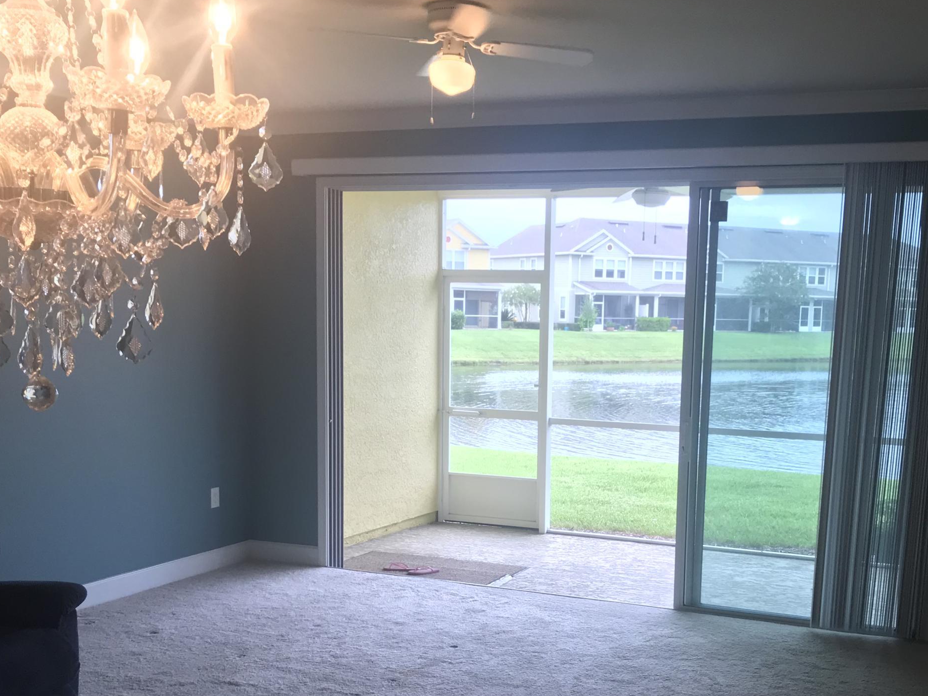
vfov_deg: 31.8
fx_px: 1206
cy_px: 489
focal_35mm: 45
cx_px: 528
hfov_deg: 42.0
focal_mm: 3.99
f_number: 1.8
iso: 40
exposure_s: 1/120
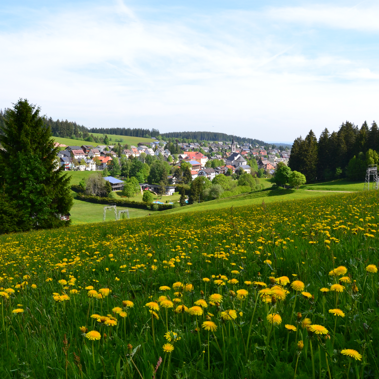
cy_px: 190
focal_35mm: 35
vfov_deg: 47.2
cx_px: 190
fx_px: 434
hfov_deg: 47.2
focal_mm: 18
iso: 400
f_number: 10
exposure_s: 1/320
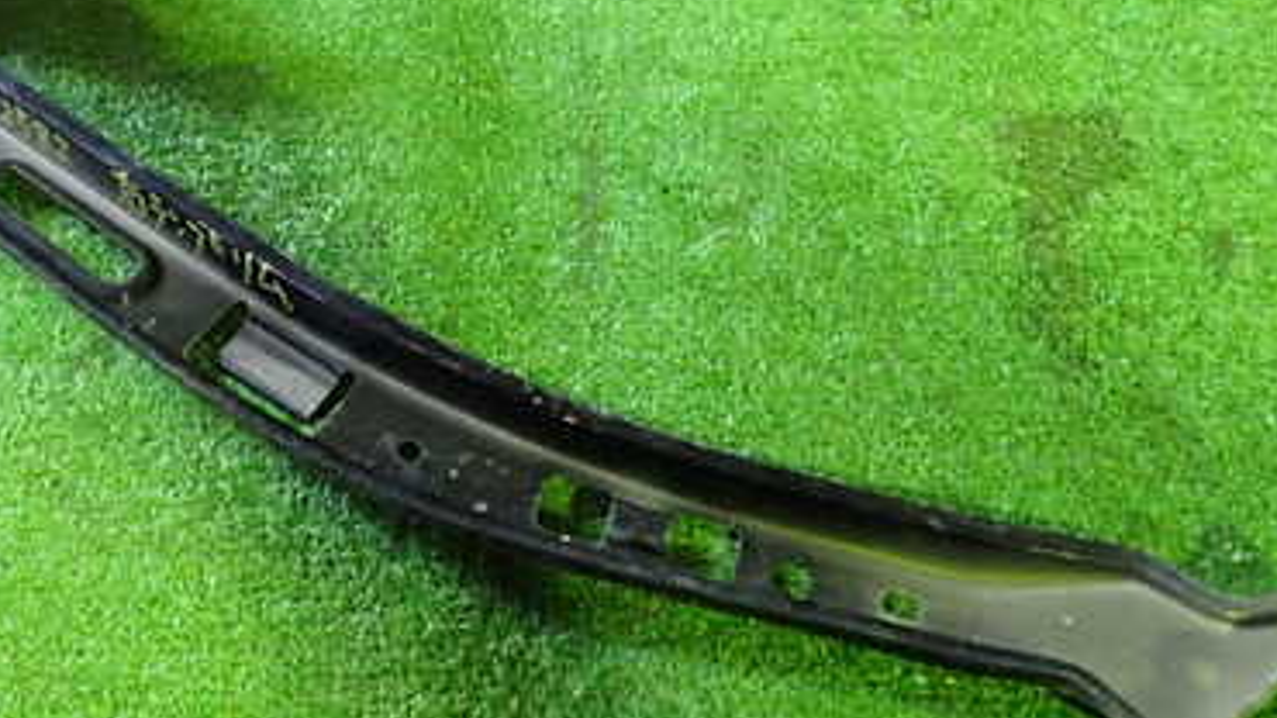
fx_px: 1794
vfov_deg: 22.4
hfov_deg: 38.8
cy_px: 169
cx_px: 445
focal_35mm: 53
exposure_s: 1/30
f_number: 2.3
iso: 640
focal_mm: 5.4
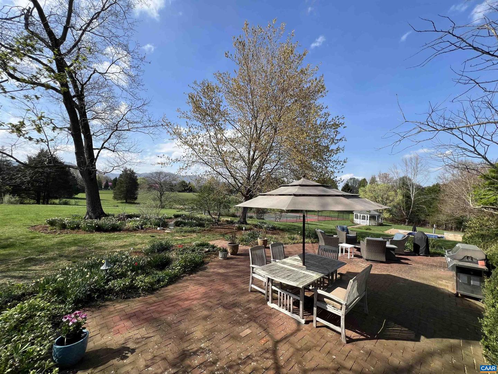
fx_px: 187
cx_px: 249
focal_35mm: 13
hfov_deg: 106.2
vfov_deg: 89.9
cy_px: 187
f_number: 1.8
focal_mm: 1.57
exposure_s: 1/1277
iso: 32
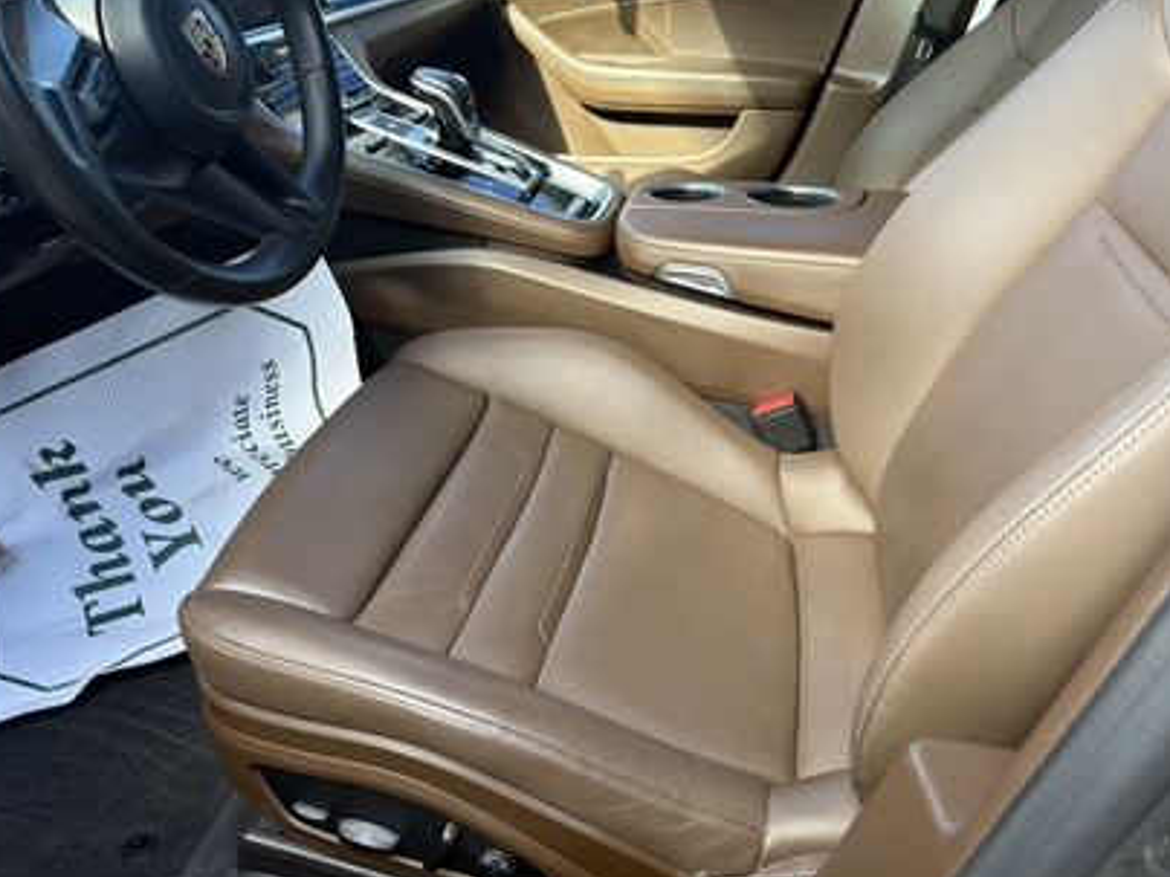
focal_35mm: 27
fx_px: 913
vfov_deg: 51.4
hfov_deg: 65.3
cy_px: 444
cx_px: 568
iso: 50
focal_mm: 5.96
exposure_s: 1/134
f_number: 1.6
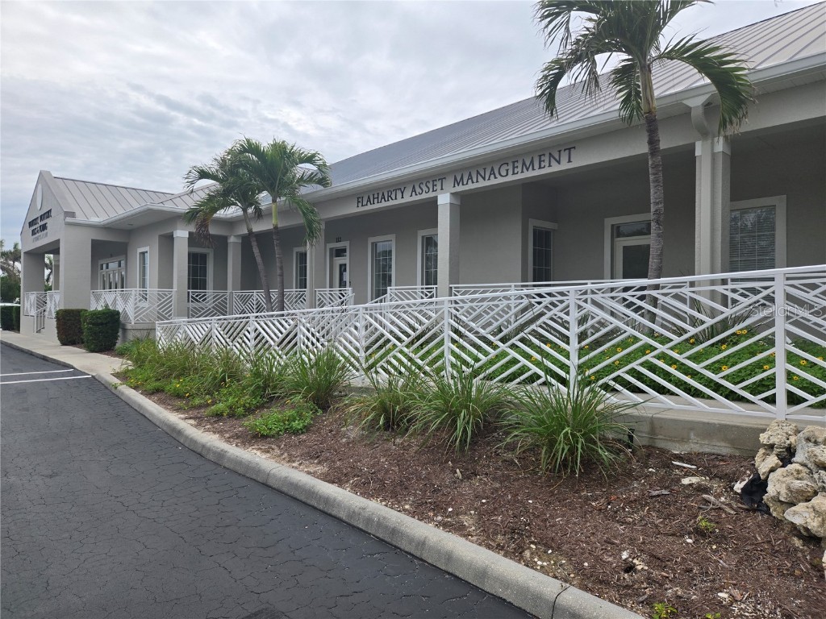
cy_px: 310
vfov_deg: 58.9
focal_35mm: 23
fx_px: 549
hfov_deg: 73.9
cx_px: 413
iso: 50
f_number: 1.8
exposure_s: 1/2921
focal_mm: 5.4
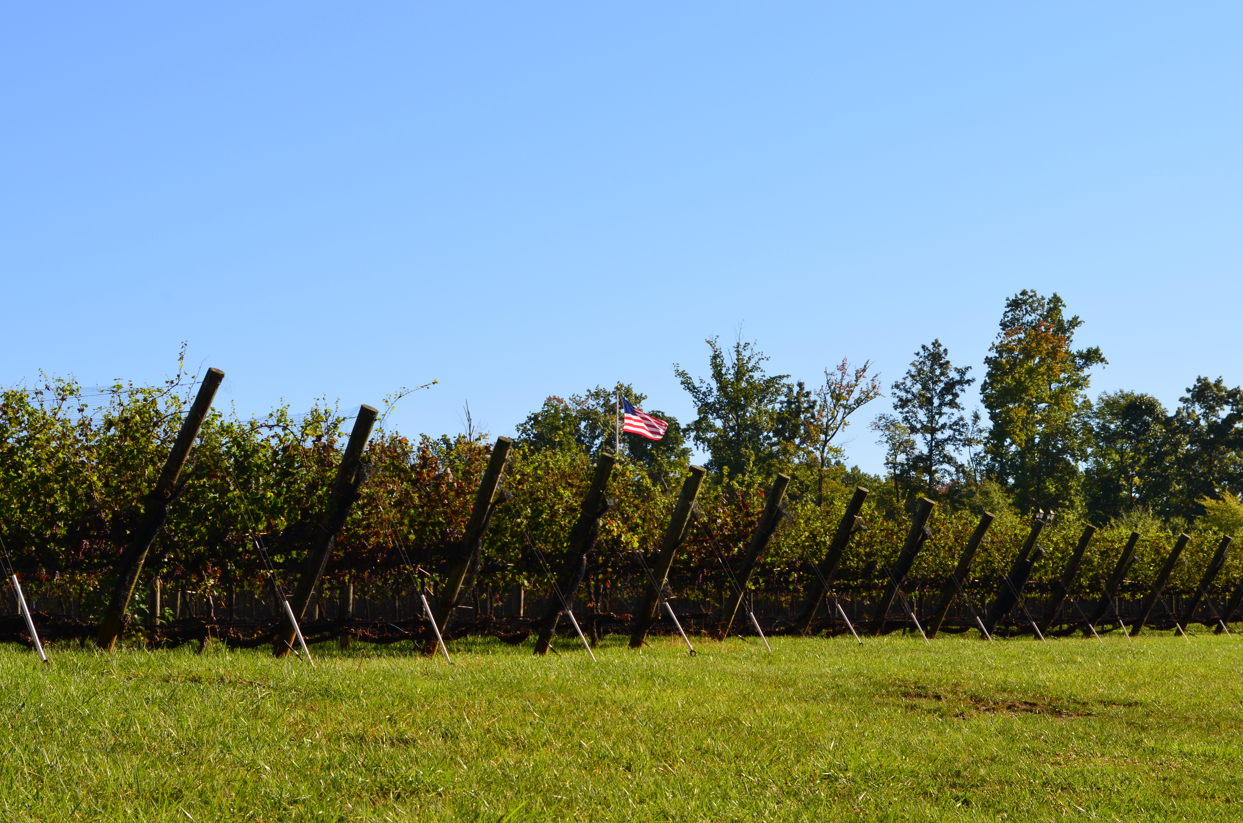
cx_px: 622
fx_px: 2843
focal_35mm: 82
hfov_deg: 24.7
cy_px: 412
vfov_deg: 16.5
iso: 200
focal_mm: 55
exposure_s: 1/250
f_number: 10
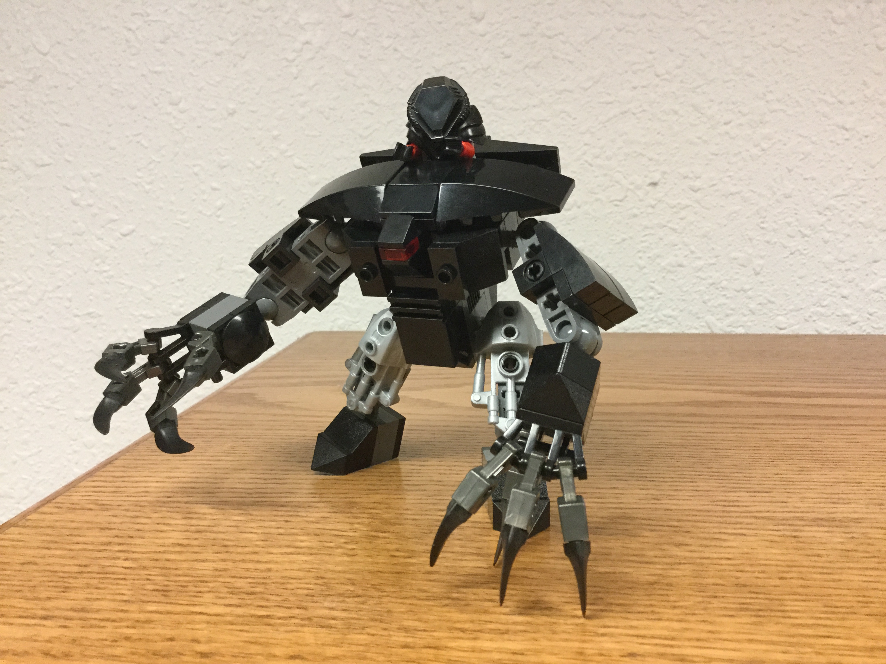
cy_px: 332
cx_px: 443
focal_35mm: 31
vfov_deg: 45.4
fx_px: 793
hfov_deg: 58.4
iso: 160
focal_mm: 3.3
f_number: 2.4
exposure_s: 1/30
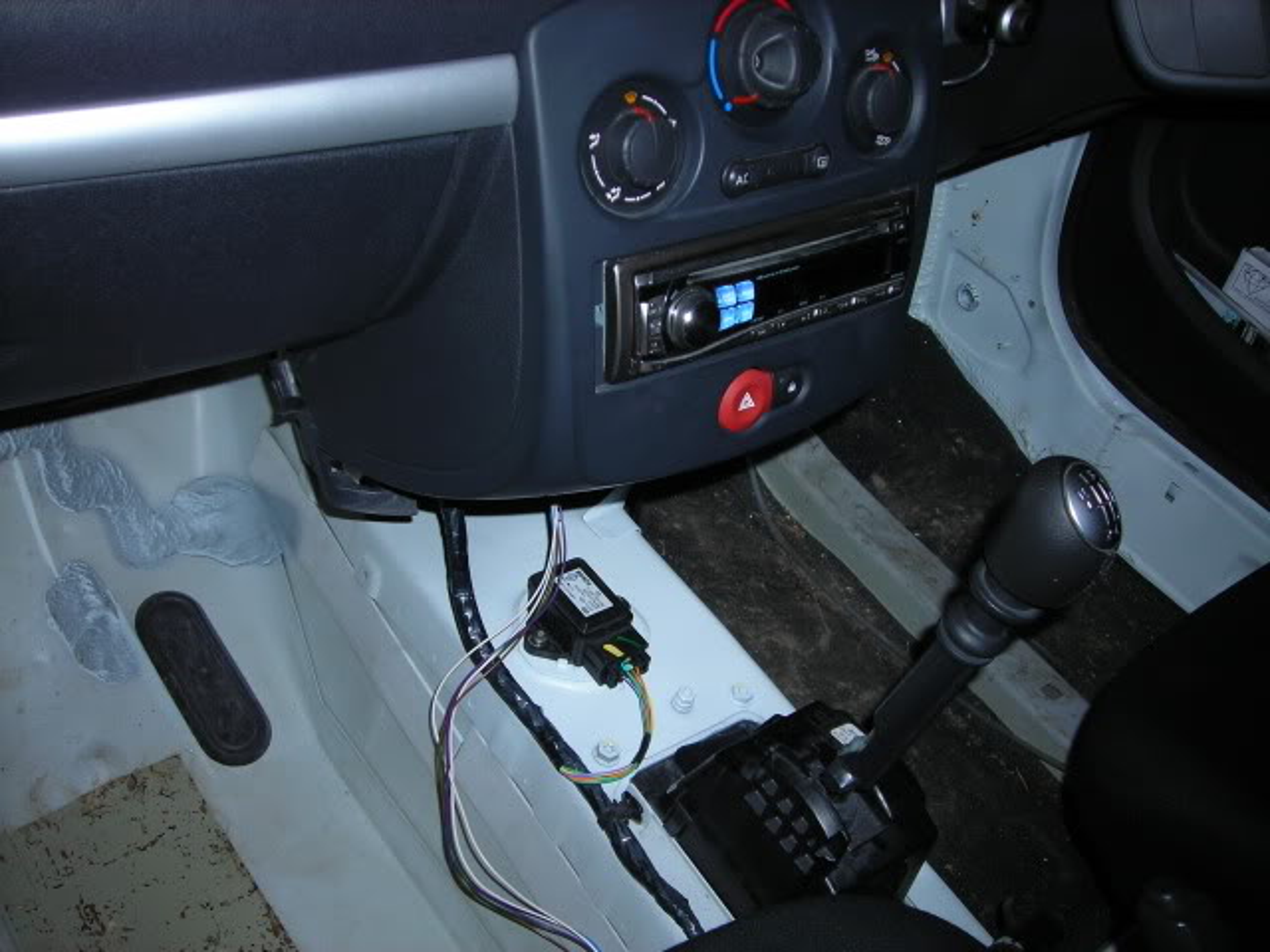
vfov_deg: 37.7
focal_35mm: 38
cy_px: 476
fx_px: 1394
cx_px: 635
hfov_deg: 49.0
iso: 50
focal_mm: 6.3
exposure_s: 1/60.1
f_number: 3.2
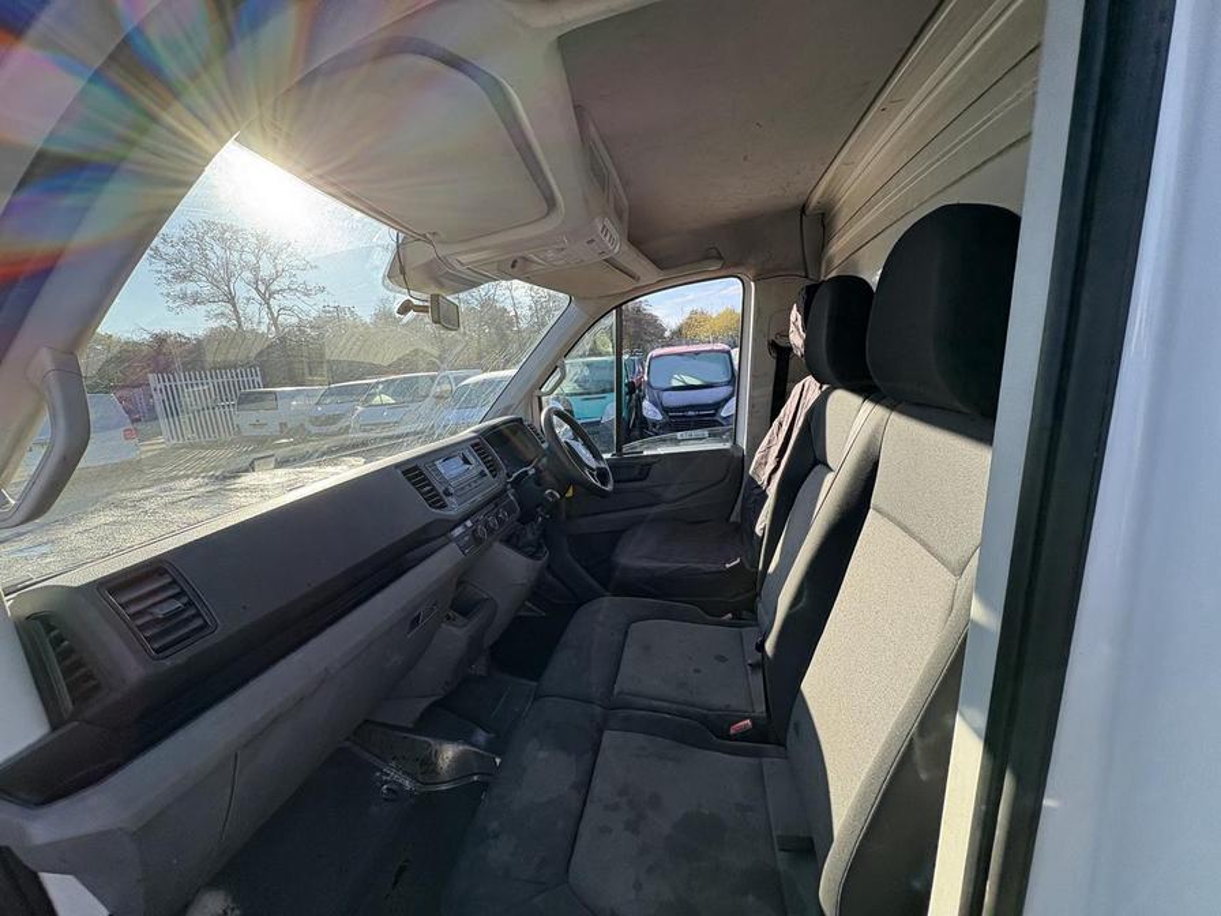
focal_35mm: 14
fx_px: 494
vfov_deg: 85.7
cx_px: 610
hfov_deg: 102.1
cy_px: 458
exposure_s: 1/347
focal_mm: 2.22
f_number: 2.2
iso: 40
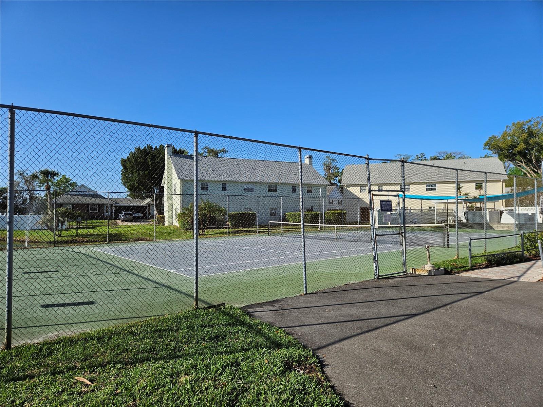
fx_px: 361
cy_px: 204
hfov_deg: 73.9
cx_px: 272
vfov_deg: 58.9
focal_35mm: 23
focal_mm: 5.4
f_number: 1.8
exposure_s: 1/1994
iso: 25
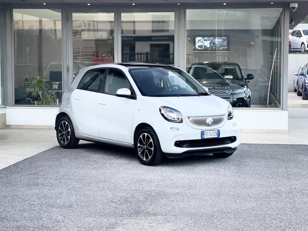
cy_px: 116
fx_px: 569
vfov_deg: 22.9
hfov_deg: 30.3
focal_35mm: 64
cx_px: 154
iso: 125
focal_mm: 7.5
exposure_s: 1/121
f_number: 2.2
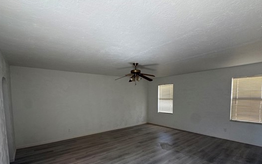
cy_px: 106
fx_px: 129
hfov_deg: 91.1
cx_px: 128
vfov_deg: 63.7
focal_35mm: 18
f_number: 2.2
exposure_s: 1/99
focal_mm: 2.22
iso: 100
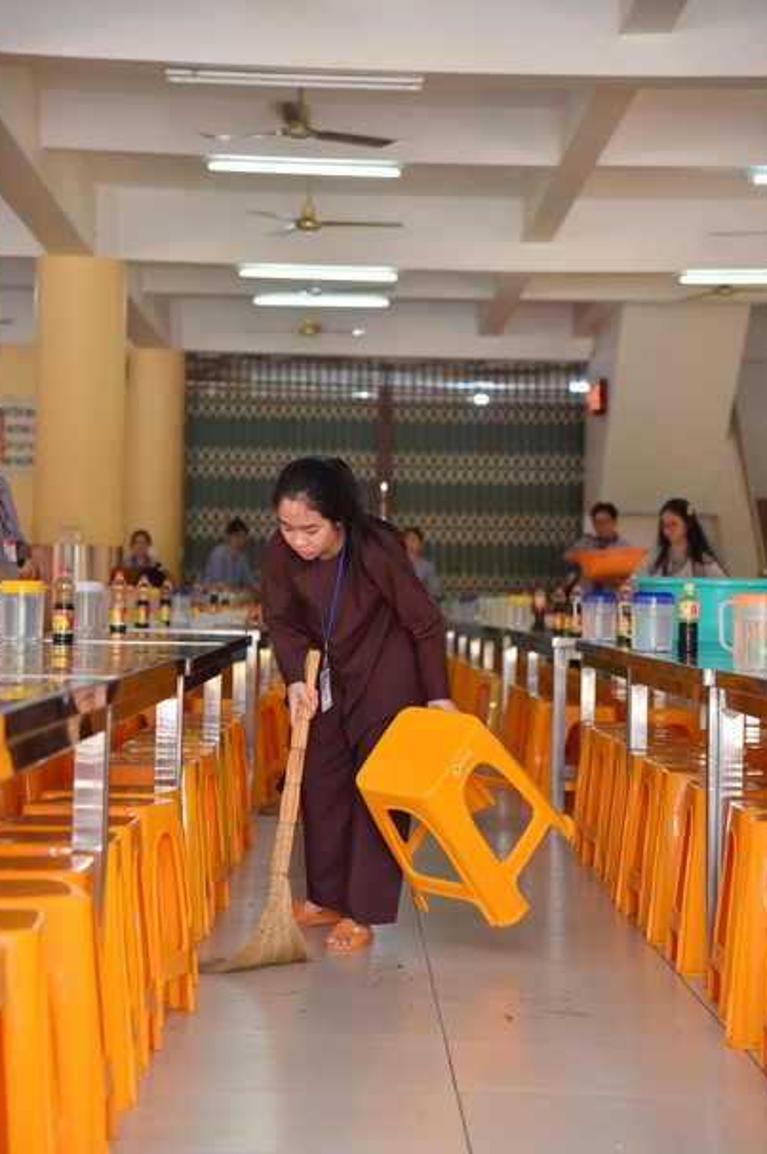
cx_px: 368
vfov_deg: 23.1
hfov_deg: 15.5
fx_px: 2817
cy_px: 587
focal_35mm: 88
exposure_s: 1/125
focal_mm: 82
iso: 800
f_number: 4.5
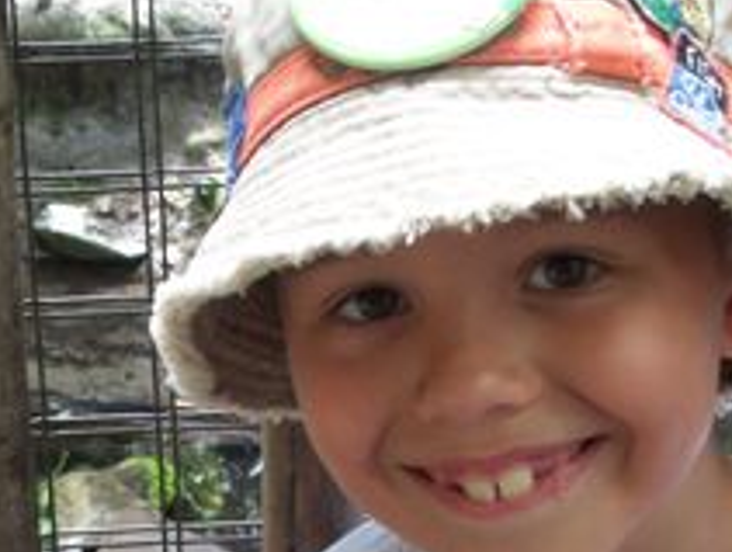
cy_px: 566
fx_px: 2372
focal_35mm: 112
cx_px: 291
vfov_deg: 13.1
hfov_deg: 17.5
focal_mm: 7.9
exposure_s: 1/60
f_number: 3.4
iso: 160
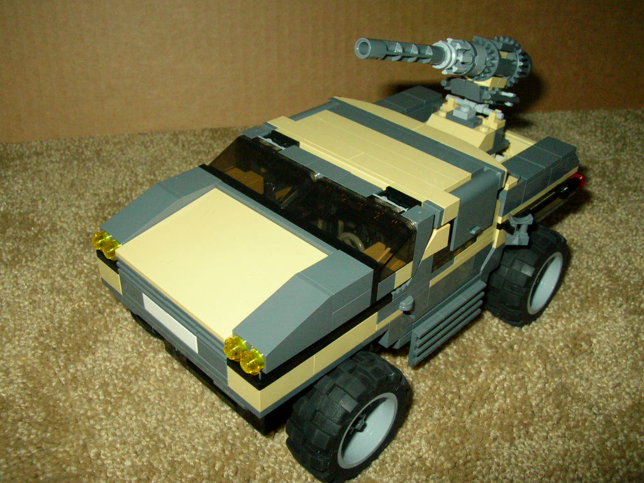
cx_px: 322
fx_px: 670
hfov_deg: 51.4
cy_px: 242
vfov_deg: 39.7
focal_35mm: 36
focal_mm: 6
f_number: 3.7
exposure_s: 1/60.1
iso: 200
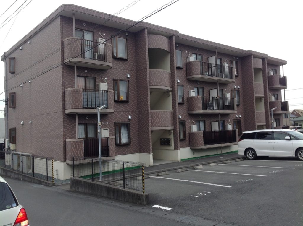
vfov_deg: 40.6
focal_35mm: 35
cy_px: 113
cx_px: 152
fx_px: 306
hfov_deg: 52.7
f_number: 2.4
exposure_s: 1/378
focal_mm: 4.28
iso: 50
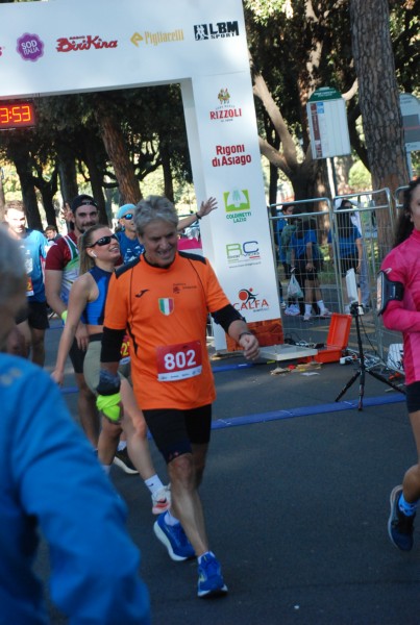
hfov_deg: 17.6
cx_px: 210
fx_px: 1358
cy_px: 312
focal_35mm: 78
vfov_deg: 25.9
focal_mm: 52
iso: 1000
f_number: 5
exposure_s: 1/400
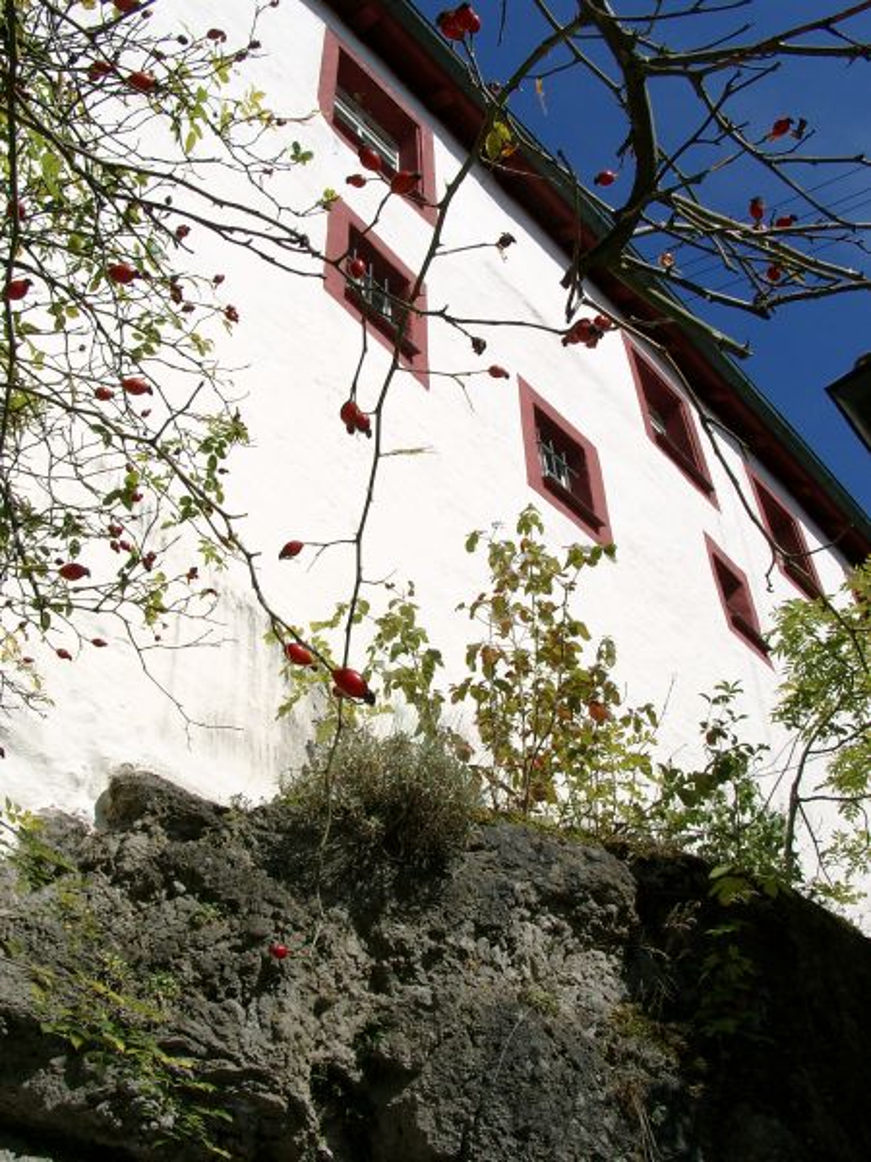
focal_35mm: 34
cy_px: 581
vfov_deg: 54.0
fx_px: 1141
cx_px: 436
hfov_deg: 41.8
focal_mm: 7.13
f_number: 5.6
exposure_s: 1/749
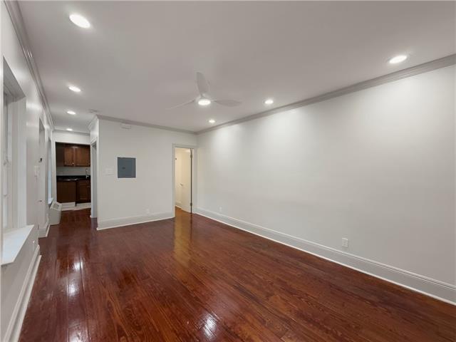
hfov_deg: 102.1
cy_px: 171
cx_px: 228
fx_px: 184
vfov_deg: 85.7
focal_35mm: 14
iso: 400
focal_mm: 2.22
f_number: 2.2
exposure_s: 1/60
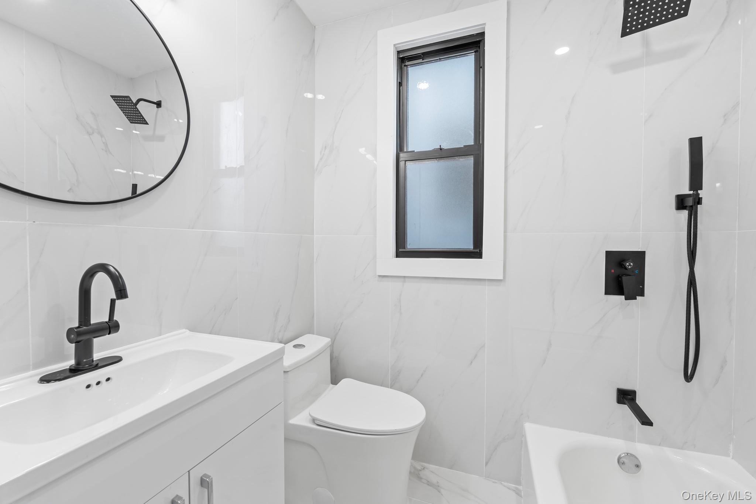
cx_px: 378
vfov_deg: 81.2
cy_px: 252
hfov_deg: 104.3
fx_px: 294
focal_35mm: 14
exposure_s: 1/2.5
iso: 200
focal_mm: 14
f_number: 10
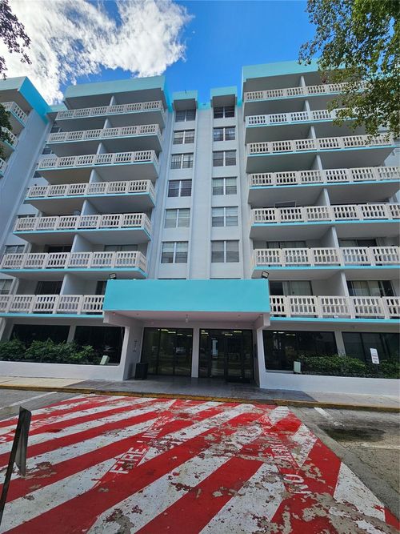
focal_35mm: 13
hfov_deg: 89.9
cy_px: 267
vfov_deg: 106.2
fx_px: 200
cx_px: 200
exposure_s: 1/929
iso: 50
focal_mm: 2.2
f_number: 2.2
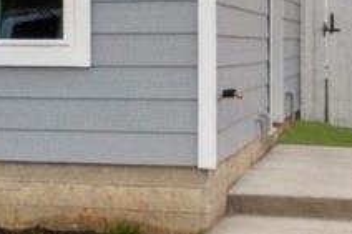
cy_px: -372
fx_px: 2687
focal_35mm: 275
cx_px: -242
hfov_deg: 7.3
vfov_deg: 4.8
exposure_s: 1/2000
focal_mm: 24
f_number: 8
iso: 400
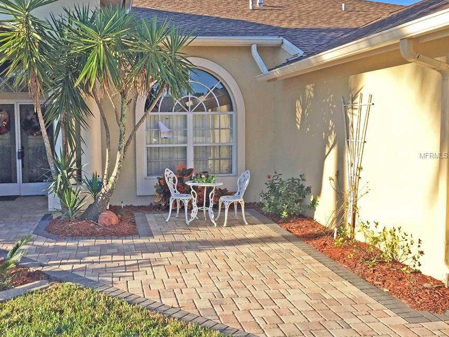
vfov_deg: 40.7
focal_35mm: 35
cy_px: 155
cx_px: 179
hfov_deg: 52.3
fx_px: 454
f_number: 2.2
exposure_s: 1/879
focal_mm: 4.15
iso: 32
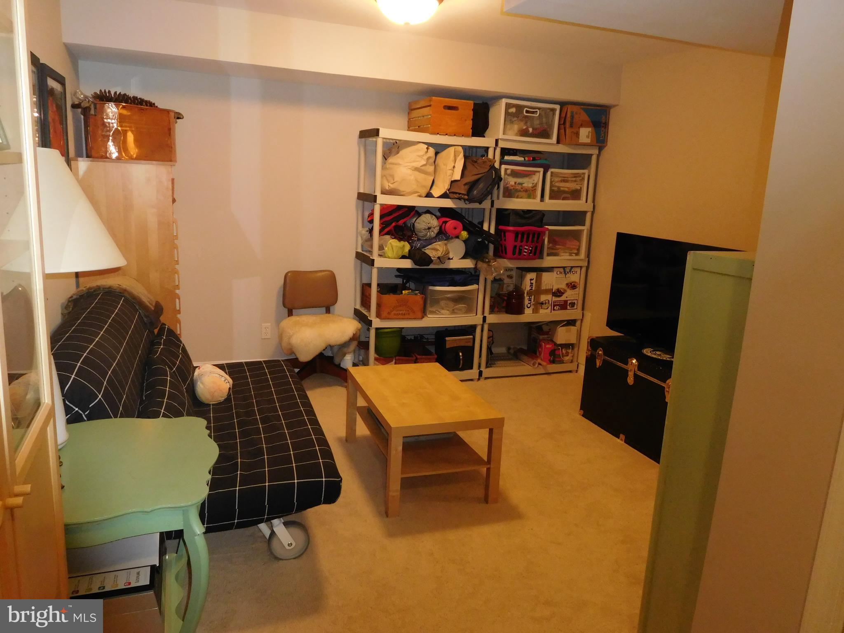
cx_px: 422
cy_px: 316
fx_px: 610
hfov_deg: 69.4
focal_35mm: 25
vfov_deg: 54.9
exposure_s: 1/30
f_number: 3.4
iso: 500
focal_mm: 4.5
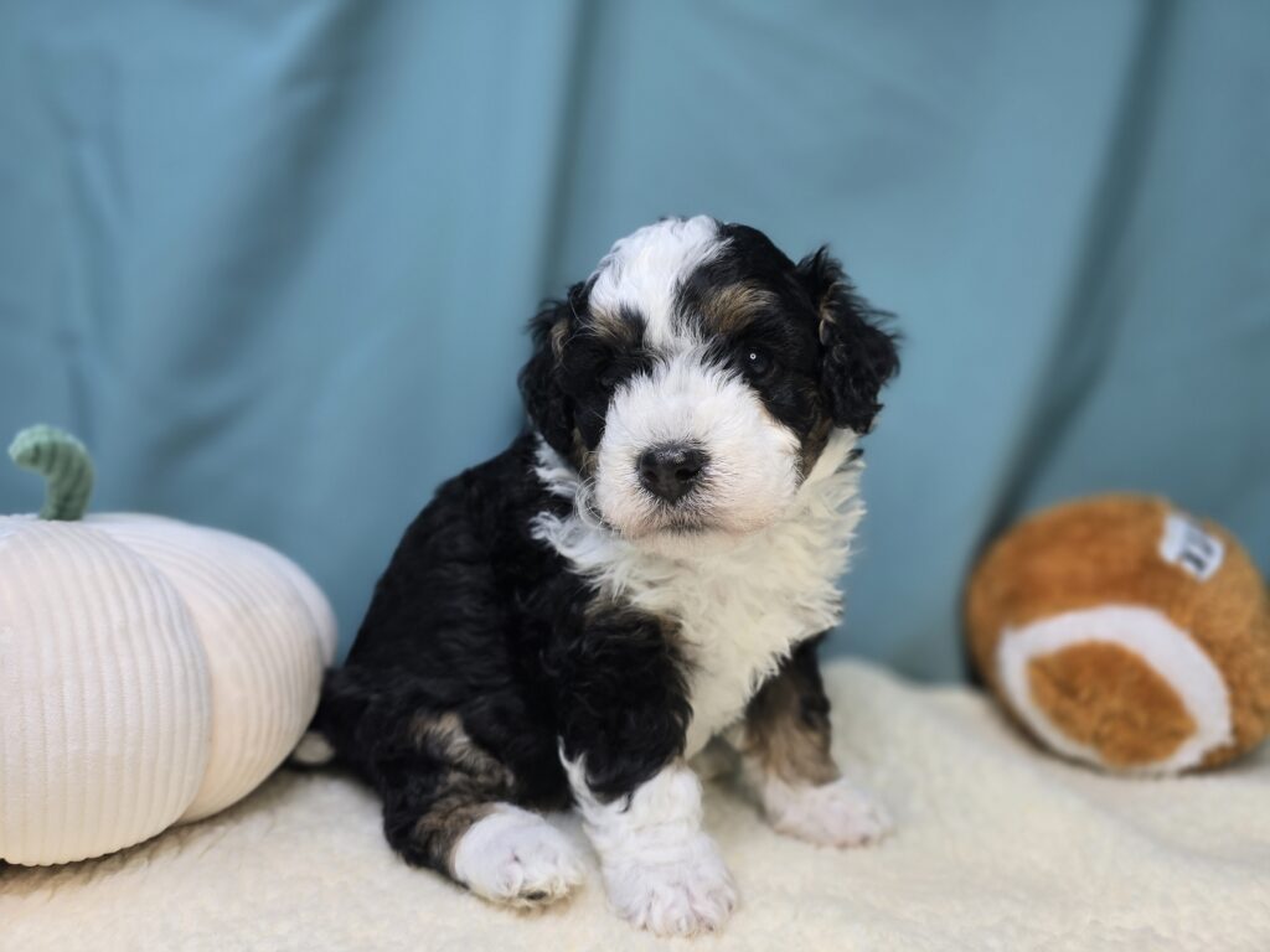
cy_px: 476
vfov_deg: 58.9
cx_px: 635
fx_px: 844
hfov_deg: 73.9
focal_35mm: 23
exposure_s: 1/120
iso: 64
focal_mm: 6.3
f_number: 1.7
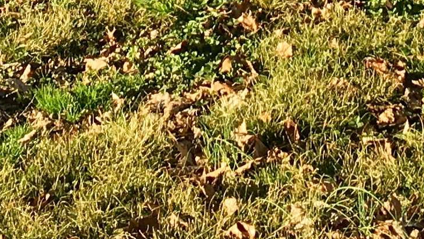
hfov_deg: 12.4
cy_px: -578
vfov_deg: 6.2
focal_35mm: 174
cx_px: 284
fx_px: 1957
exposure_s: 1/620
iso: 25
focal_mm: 4.15
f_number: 2.2
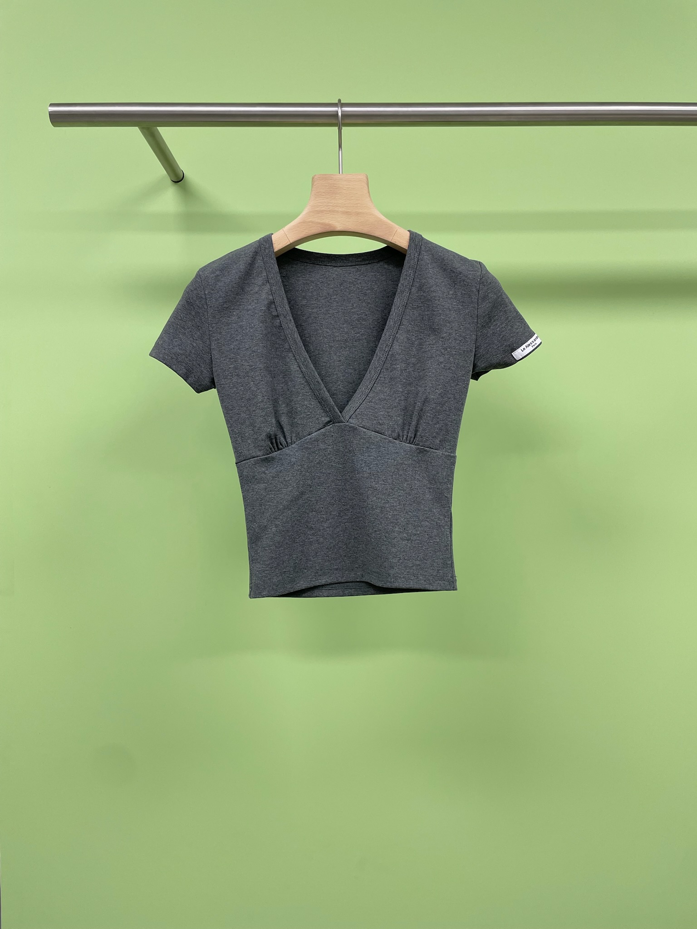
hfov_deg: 53.1
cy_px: 464
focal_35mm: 26
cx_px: 348
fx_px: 698
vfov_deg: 67.3
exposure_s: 1/100
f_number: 1.6
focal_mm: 4.2
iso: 64
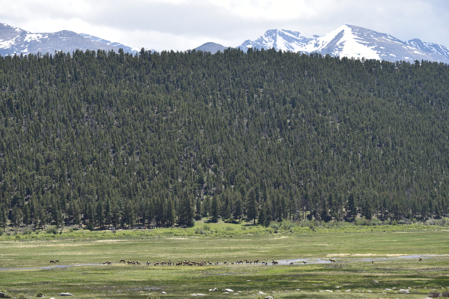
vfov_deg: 13.7
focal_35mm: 100
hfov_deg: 20.4
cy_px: 150
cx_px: 224
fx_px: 1247
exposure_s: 1/200
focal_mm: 100
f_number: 7.1
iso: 100
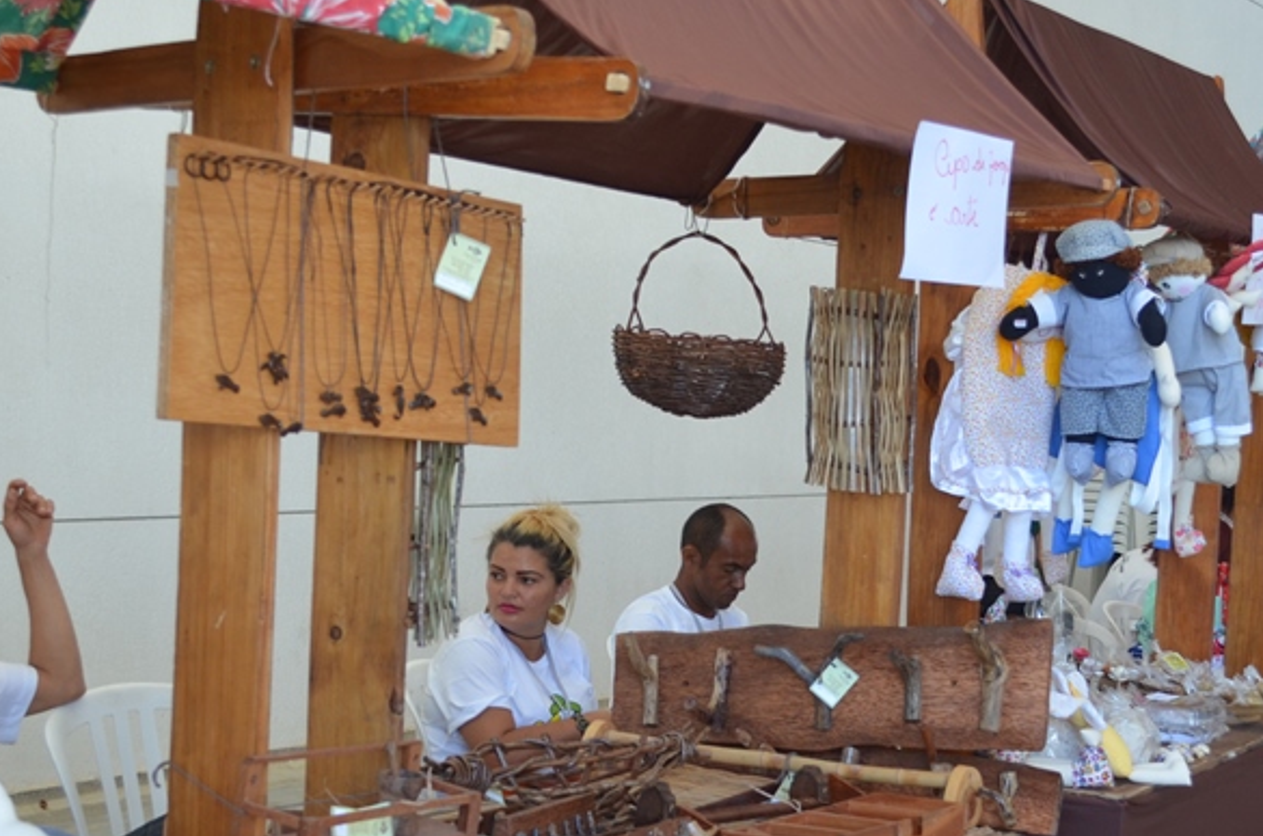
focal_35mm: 63
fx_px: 2205
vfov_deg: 21.4
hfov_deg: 32.0
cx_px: 676
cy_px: 482
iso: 400
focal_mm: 24
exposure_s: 1/80
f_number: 4.5
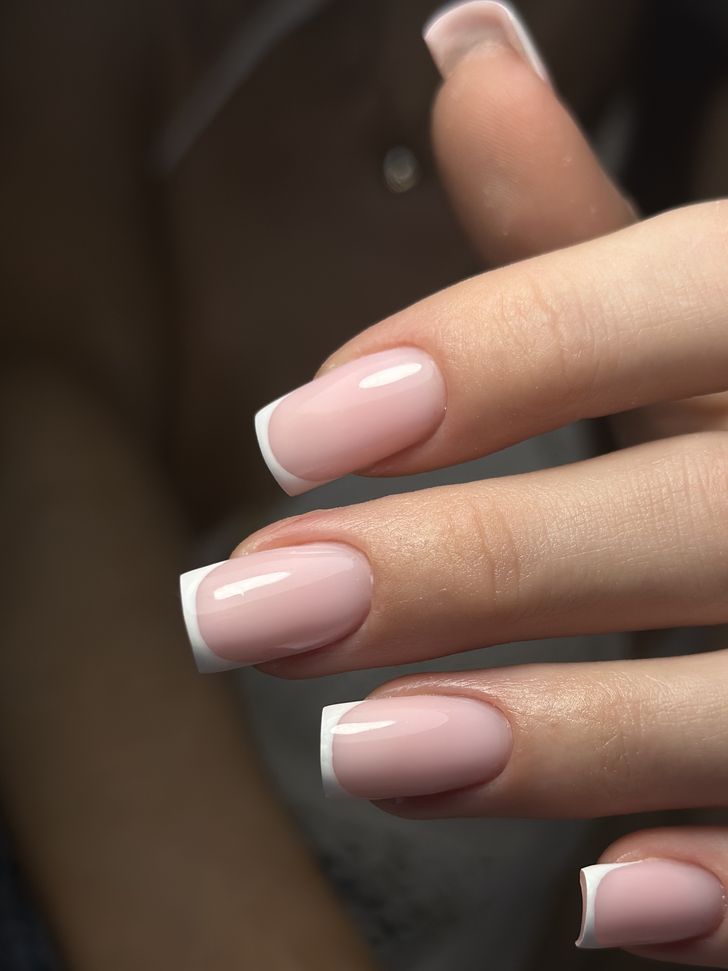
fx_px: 1767
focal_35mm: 63
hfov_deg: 23.2
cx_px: 464
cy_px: 586
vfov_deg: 30.6
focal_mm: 6.86
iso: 80
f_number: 1.78
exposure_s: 1/2070
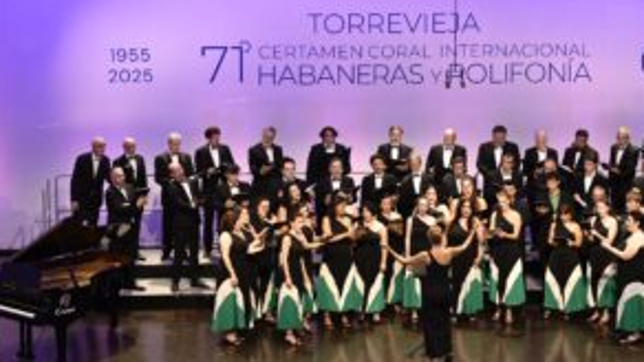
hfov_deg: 17.1
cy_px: 188
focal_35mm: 125
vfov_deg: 9.7
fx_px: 2134
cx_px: 408
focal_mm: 83
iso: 3200
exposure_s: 1/250
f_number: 5
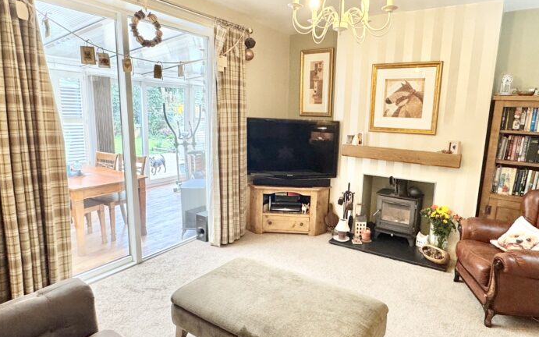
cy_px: 166
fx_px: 323
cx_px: 301
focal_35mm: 22
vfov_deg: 55.1
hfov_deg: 79.3
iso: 250
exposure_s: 1/100
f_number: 2.2
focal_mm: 2.22
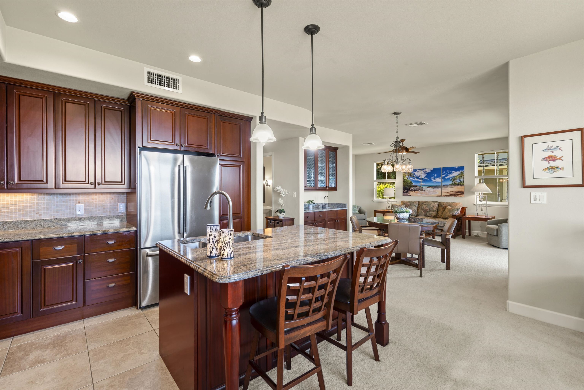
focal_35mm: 16
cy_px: 195
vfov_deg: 73.7
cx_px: 292
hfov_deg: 96.7
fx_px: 260
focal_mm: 16
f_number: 8
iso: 100
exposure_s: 1
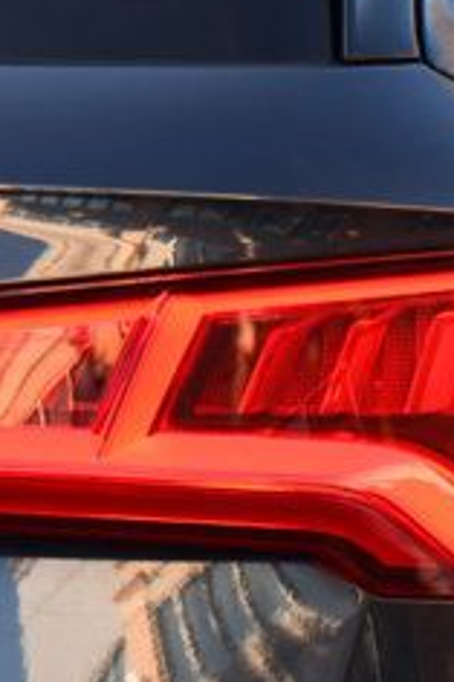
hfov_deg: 3.7
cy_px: 435
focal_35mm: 366
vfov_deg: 5.6
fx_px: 6933
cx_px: 113
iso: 400
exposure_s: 1/250
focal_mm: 90
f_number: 5
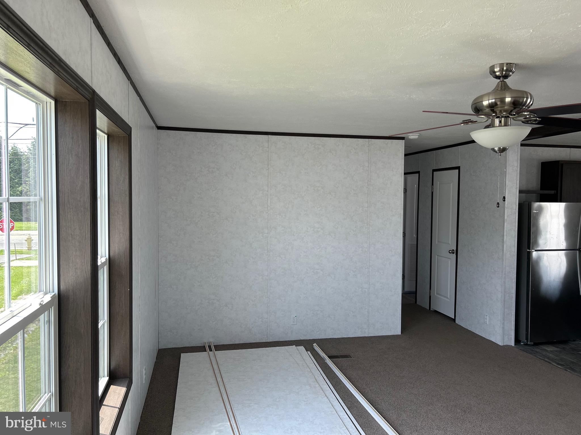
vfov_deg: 53.1
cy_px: 218
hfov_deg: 67.3
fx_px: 436
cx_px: 290
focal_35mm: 26
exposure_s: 1/174
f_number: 1.5
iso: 40
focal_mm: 5.7
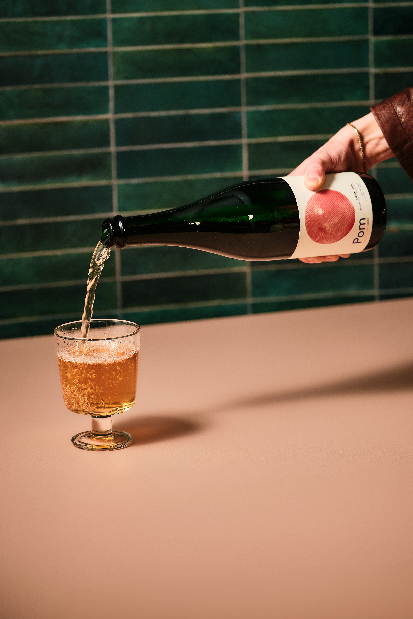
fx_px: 1583
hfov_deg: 14.9
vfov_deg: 22.1
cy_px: 310
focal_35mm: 92
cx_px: 206
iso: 160
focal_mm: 61
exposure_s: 1/250
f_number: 2.8
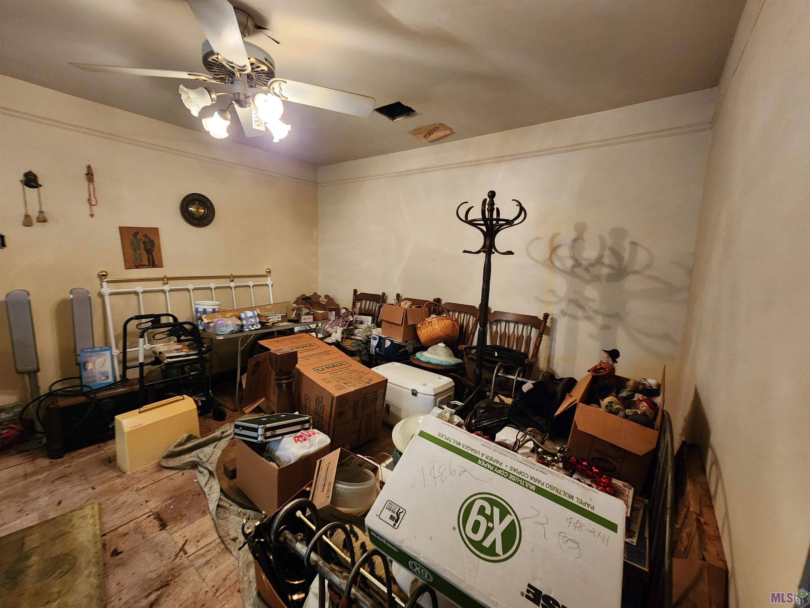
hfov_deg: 106.2
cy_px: 304
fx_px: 304
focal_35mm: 13
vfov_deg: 89.9
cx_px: 405
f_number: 2.2
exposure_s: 1/30
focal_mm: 2.2
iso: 640
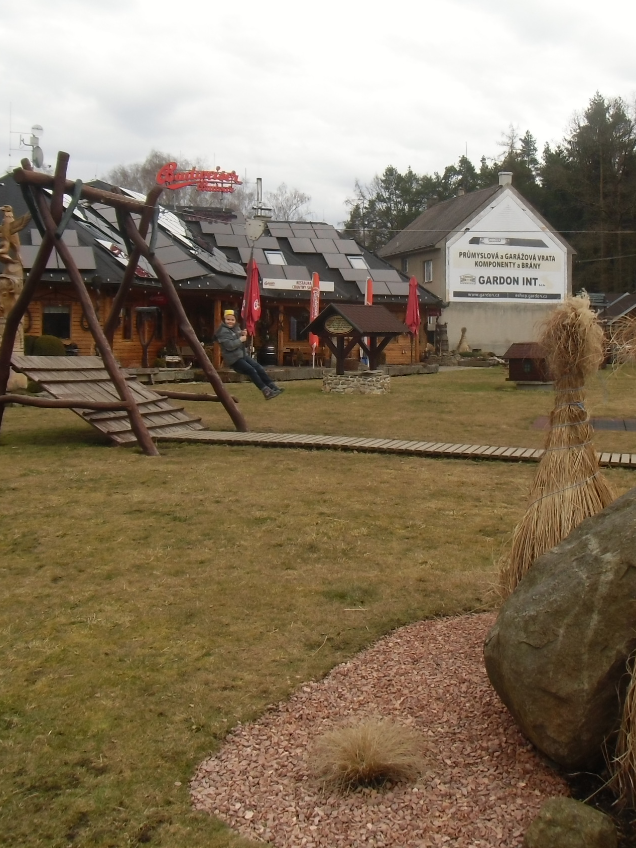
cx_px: 395
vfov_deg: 46.6
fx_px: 980
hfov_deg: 35.8
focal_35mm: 40
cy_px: 349
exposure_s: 1/100
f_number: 3
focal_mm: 4.24
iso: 64
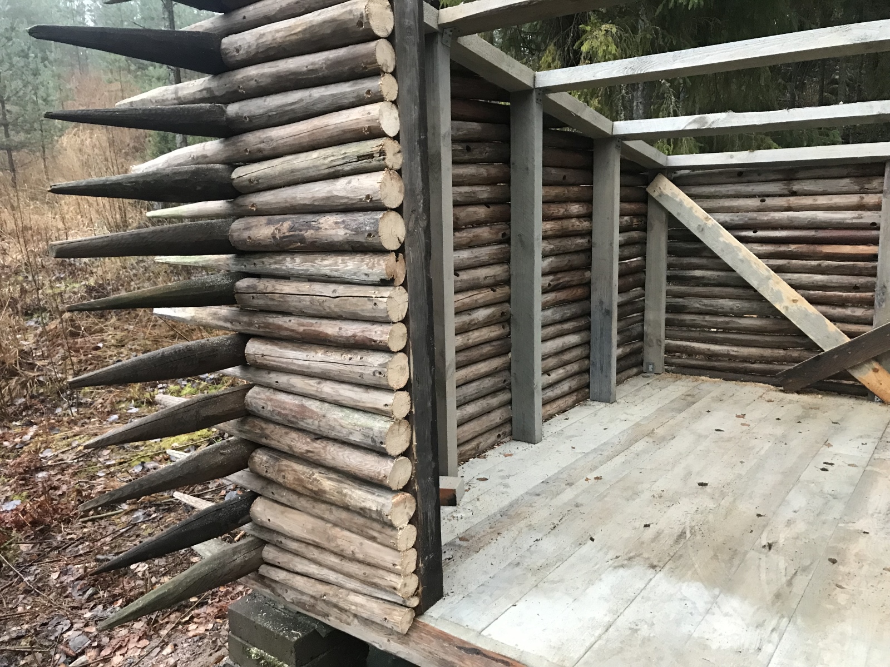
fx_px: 720
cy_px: 334
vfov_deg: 49.7
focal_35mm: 28
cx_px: 445
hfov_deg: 63.4
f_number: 1.8
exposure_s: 1/17
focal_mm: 3.99
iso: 100
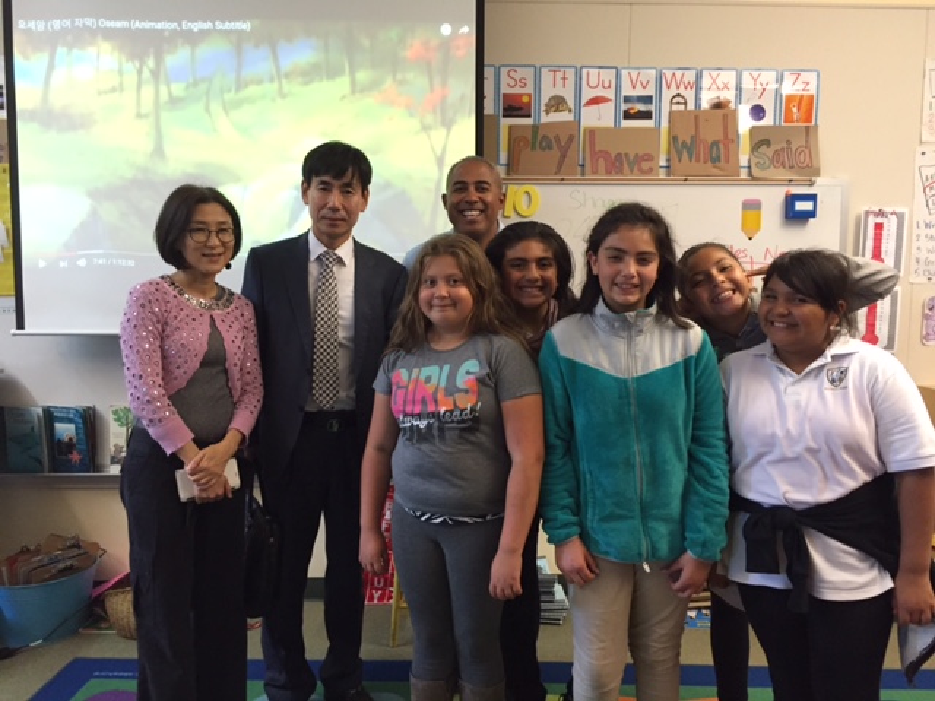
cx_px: 468
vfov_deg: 48.2
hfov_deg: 61.7
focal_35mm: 29
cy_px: 350
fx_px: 783
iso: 200
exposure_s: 1/30
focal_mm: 4.15
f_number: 2.2
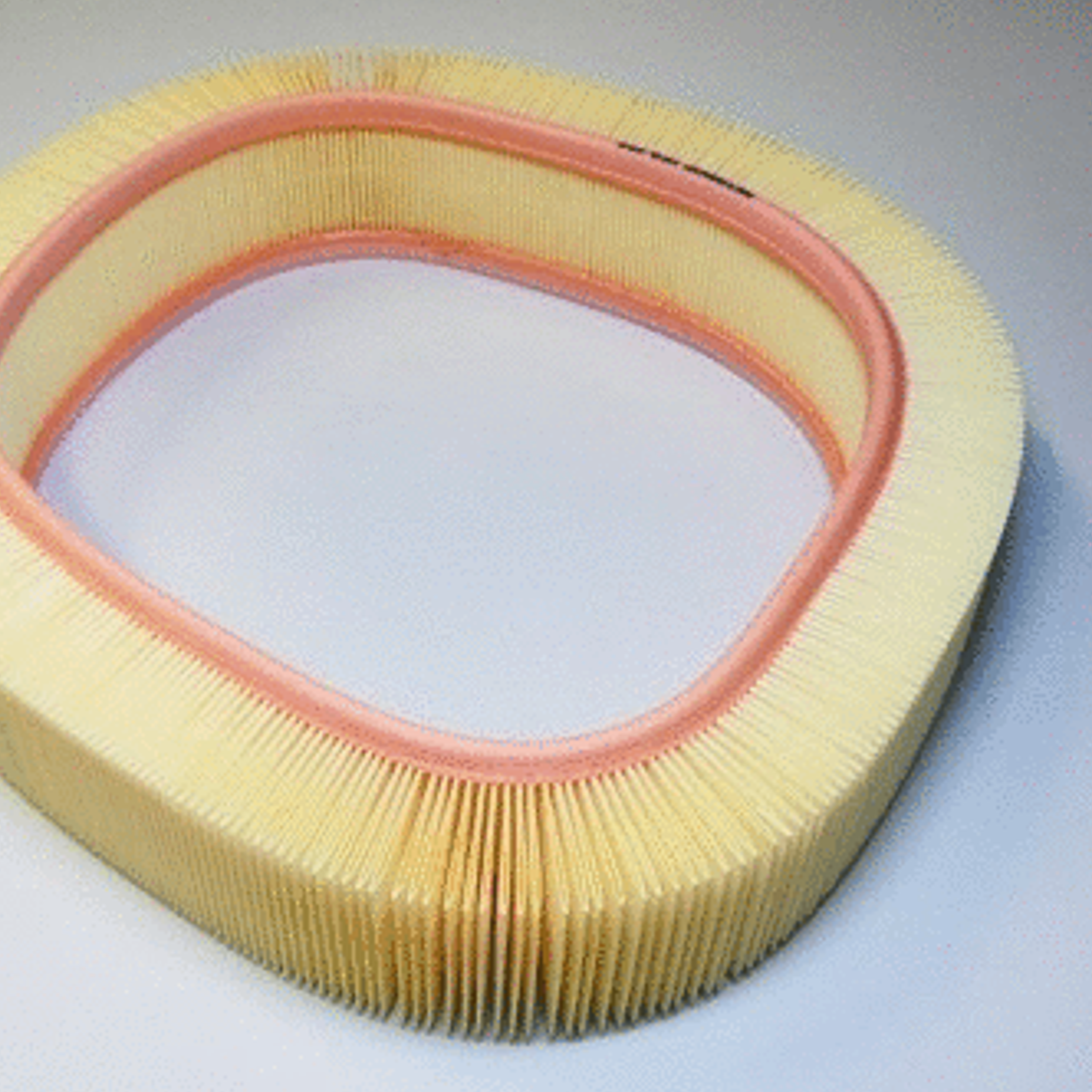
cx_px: 431
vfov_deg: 39.2
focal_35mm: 43
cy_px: 546
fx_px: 1535
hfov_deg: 39.0
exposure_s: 1/60
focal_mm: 6
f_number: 2.8
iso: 80
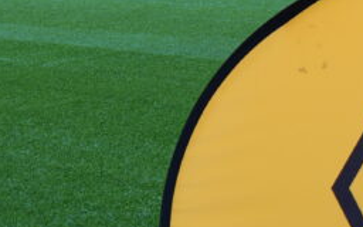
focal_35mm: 102
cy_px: -21
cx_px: 788
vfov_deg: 12.6
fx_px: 1009
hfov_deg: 15.1
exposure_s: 1/100
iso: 100
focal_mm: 20
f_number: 3.5
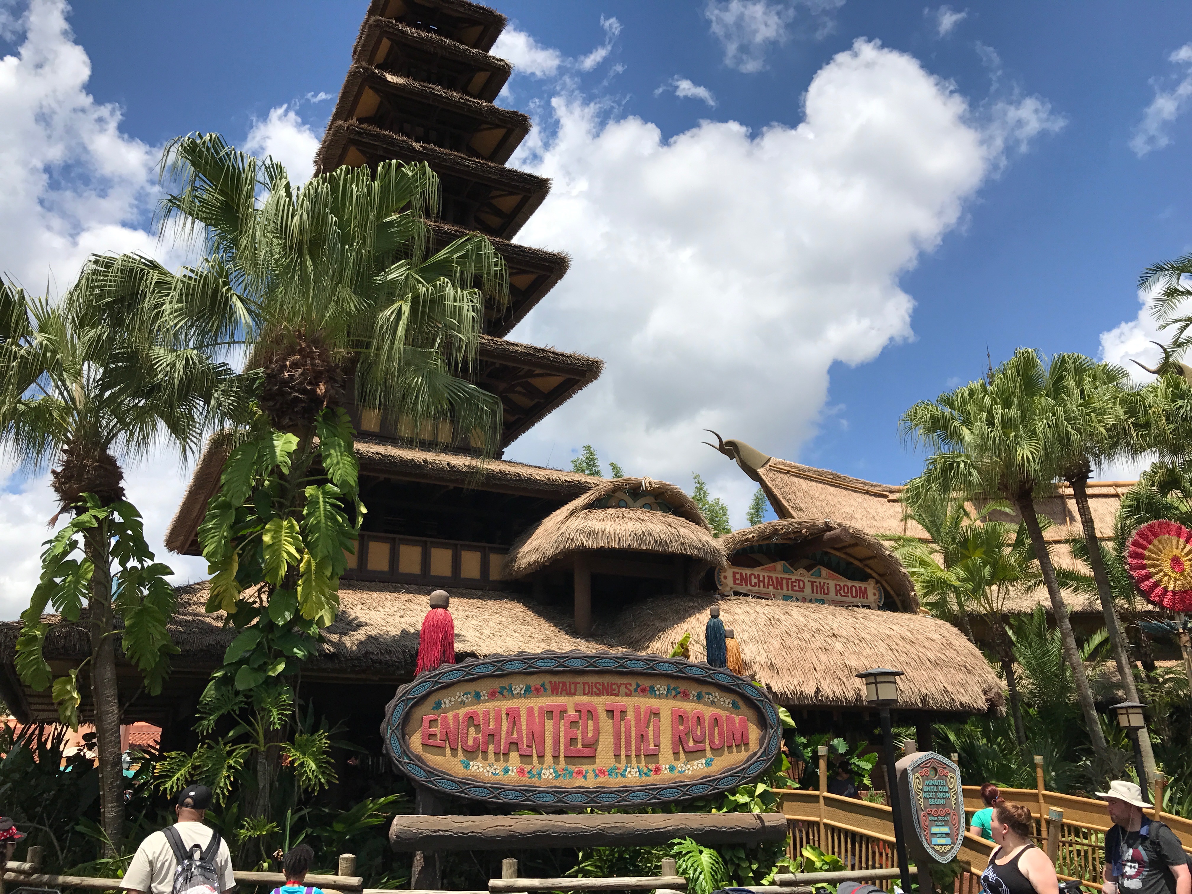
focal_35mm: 28
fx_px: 964
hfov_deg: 63.4
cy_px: 447
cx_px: 596
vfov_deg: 49.7
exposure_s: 1/3546
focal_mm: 3.99
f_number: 1.8
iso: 20
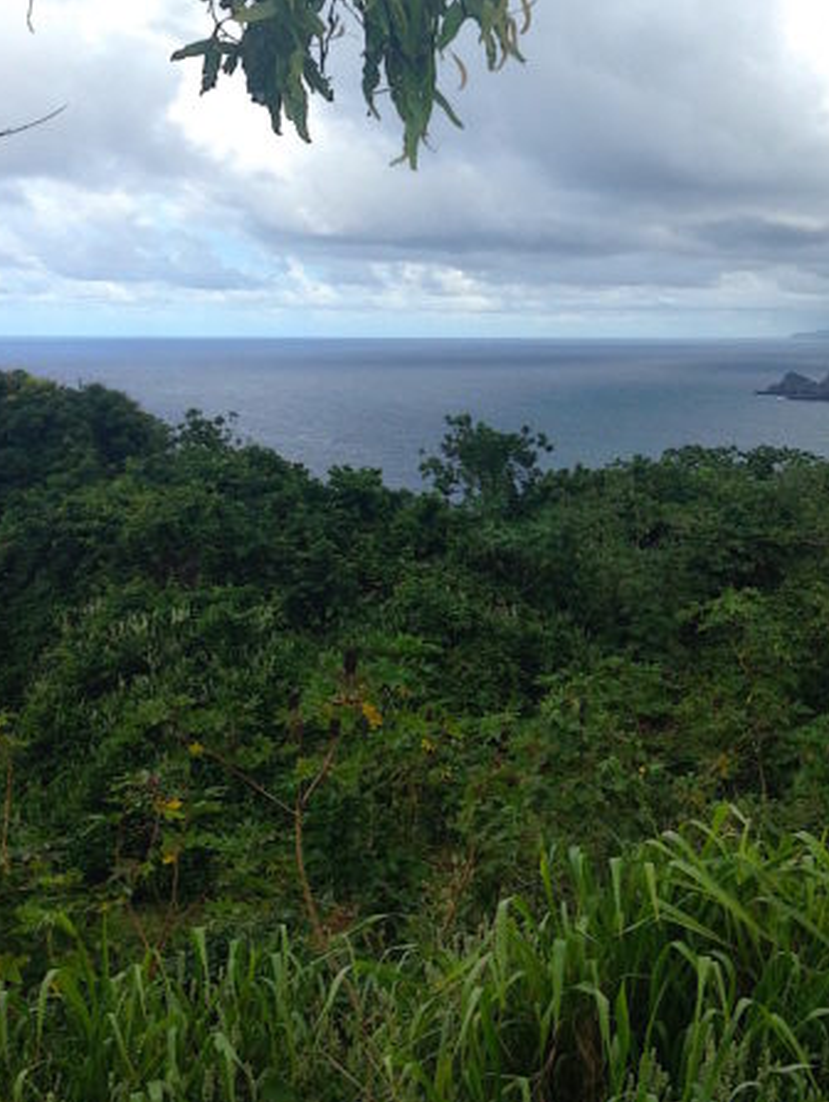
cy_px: 429
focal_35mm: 59
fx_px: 1881
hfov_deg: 24.4
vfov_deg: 32.6
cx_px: 669
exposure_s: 1/1106
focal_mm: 4.12
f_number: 2.4
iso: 50
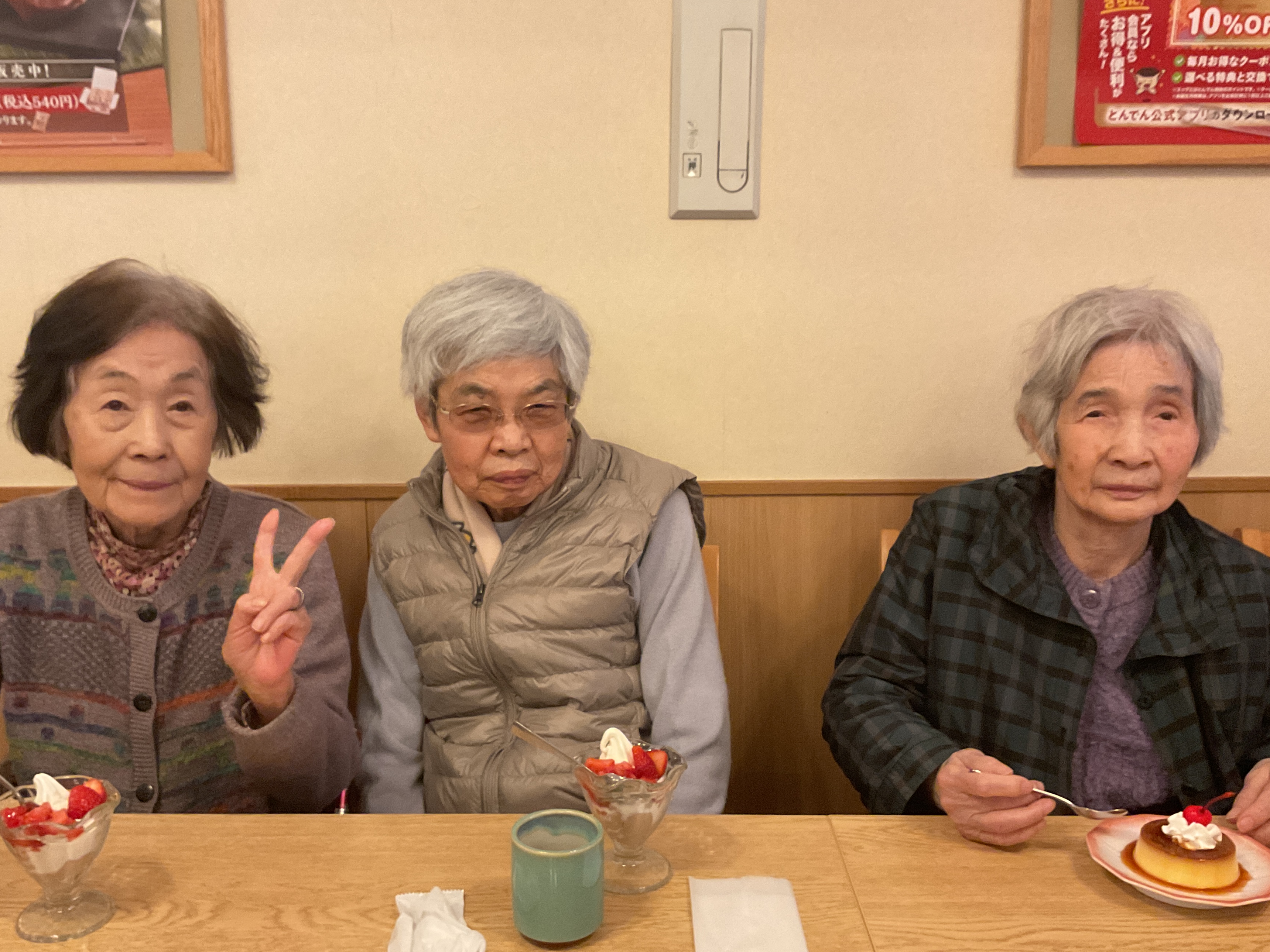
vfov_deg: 41.8
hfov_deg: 53.9
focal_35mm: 34
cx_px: 613
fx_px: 1247
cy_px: 478
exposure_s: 1/50
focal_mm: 3
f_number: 1.8
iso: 250
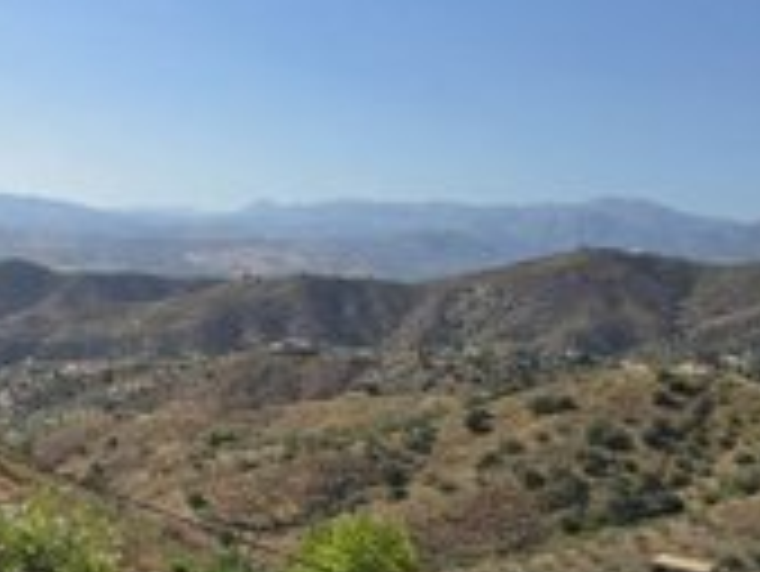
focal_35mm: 49
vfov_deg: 29.0
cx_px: 31
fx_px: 1077
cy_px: 459
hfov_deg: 35.8
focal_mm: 6.3
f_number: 1.7
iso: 12
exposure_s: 1/1030
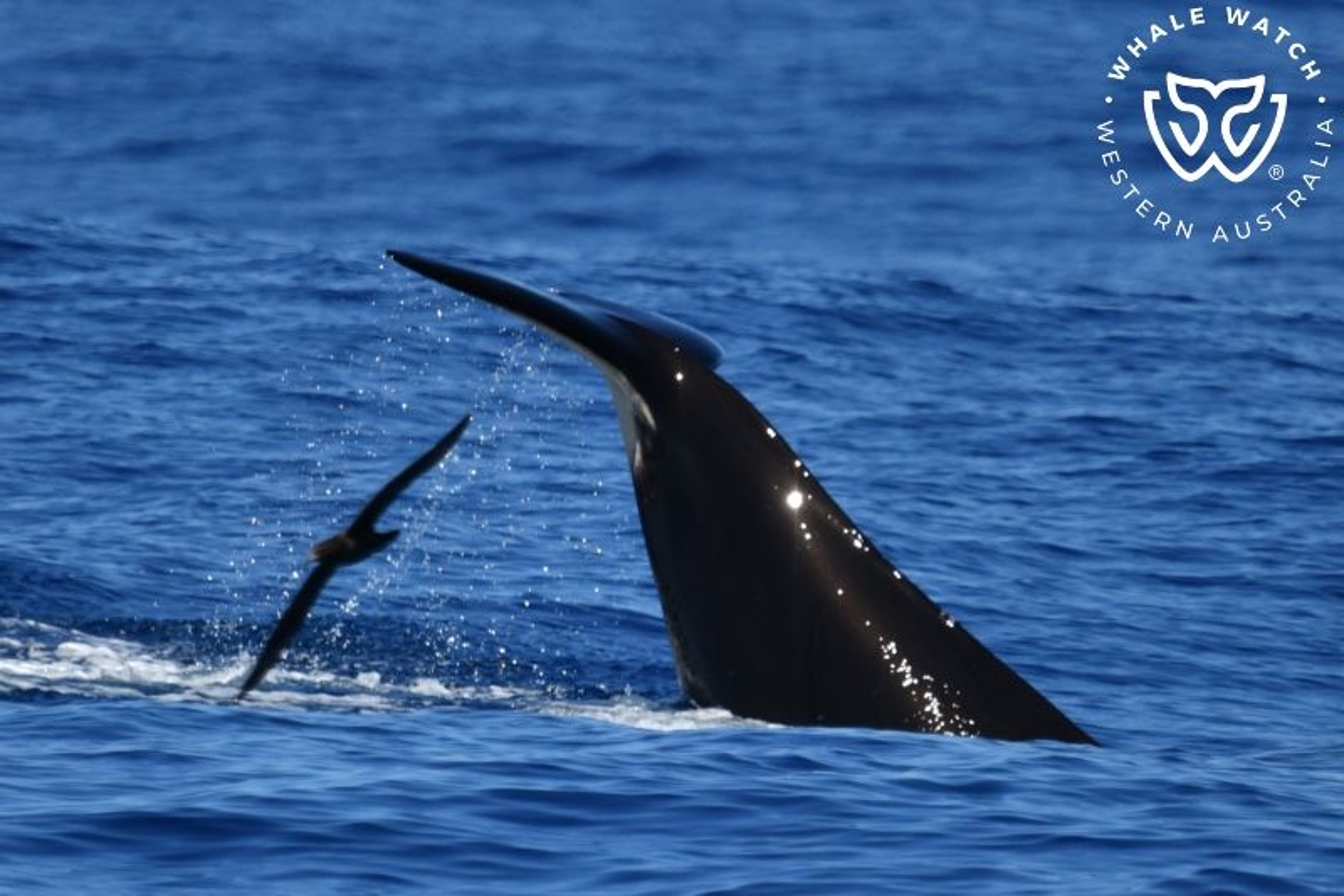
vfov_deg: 2.3
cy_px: 448
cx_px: 672
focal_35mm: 600
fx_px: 22394
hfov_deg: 3.4
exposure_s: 1/8000
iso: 900
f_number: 6.3
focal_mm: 600
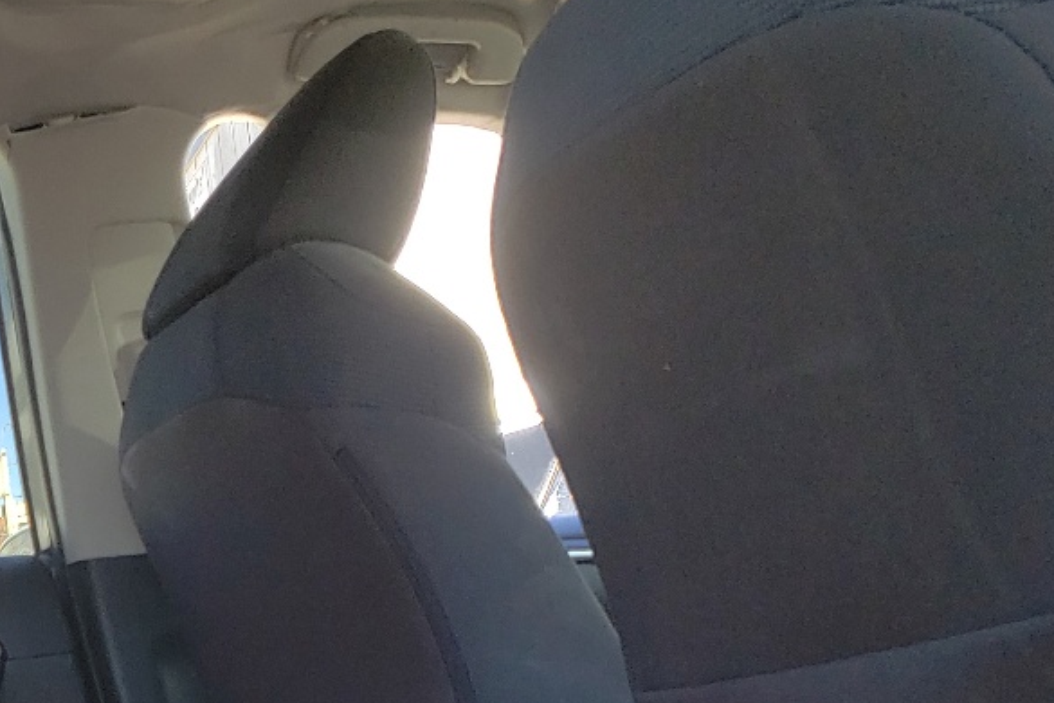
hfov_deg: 24.5
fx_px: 2166
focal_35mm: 74
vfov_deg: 17.3
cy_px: 918
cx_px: -238
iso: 50
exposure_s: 1/323
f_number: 1.5
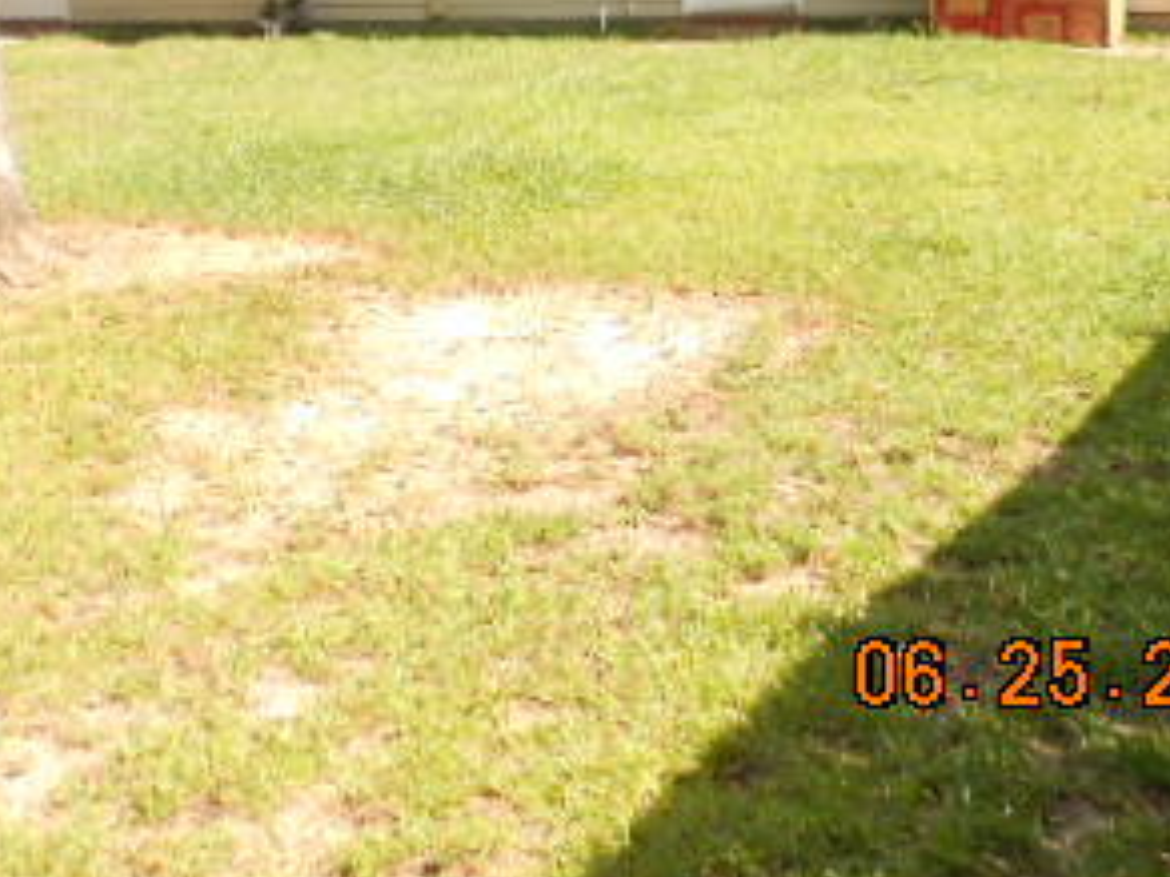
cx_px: 489
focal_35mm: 57
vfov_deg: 24.0
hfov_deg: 33.7
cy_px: -80
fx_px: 1927
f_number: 3.5
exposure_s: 1/250
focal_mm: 4.6
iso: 80
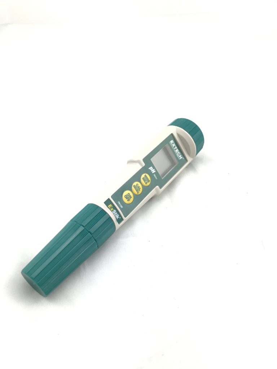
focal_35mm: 28
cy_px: 184
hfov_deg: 49.7
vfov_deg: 63.4
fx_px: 299
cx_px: 138
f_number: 1.8
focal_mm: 3.99
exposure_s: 1/329
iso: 20
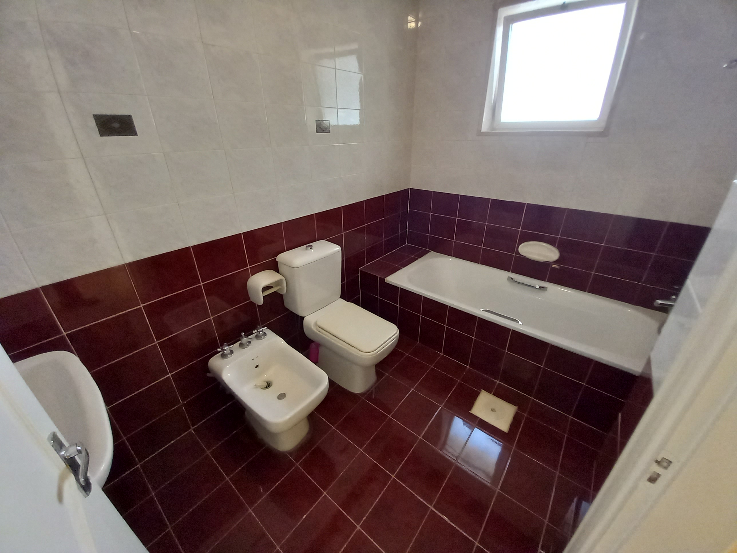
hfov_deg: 106.2
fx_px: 277
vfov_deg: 89.9
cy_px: 276
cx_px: 368
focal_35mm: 13
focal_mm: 1.13
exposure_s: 1/30
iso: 160
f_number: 2.2
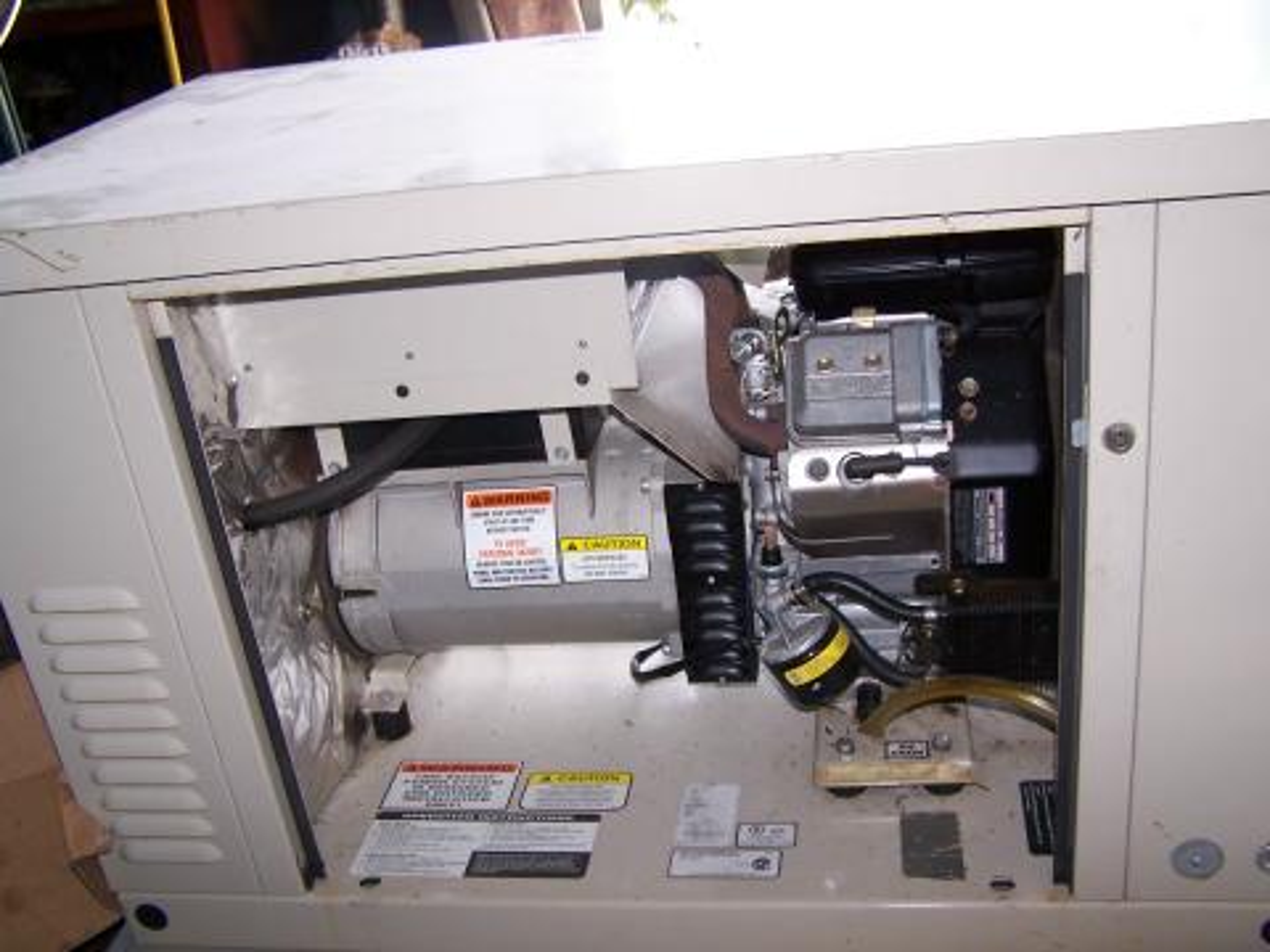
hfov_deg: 49.0
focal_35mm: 38
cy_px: 476
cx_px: 635
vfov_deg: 37.7
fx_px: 1394
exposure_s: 1/60
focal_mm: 6.3
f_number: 2.8
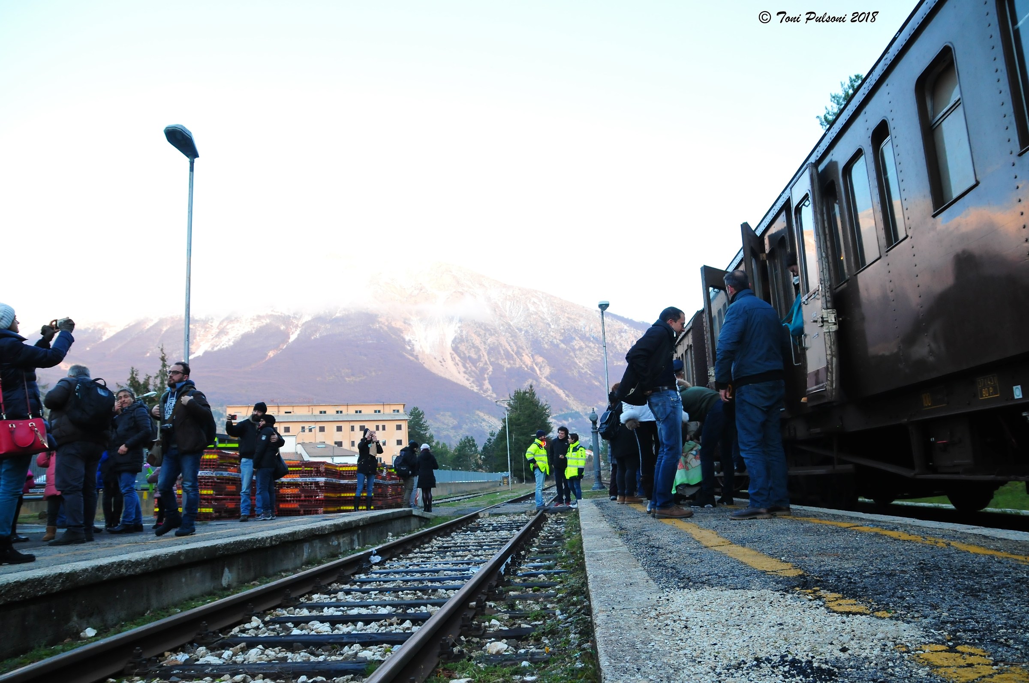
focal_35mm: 26
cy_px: 342
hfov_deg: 70.5
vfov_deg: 50.3
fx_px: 728
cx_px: 514
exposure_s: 1/100
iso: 800
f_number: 5.6
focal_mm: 17
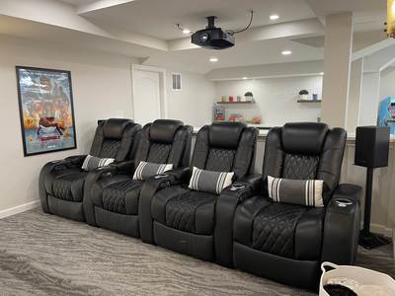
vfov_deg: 53.1
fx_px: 297
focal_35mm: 26
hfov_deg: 67.3
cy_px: 148
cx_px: 198
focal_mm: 5.1
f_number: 1.6
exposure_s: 1/60
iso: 250
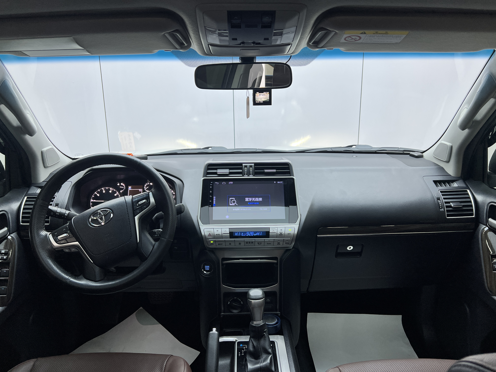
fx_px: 373
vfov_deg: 53.1
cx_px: 248
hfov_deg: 67.3
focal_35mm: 26
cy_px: 186
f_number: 1.5
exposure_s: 1/100
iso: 64
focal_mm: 5.7
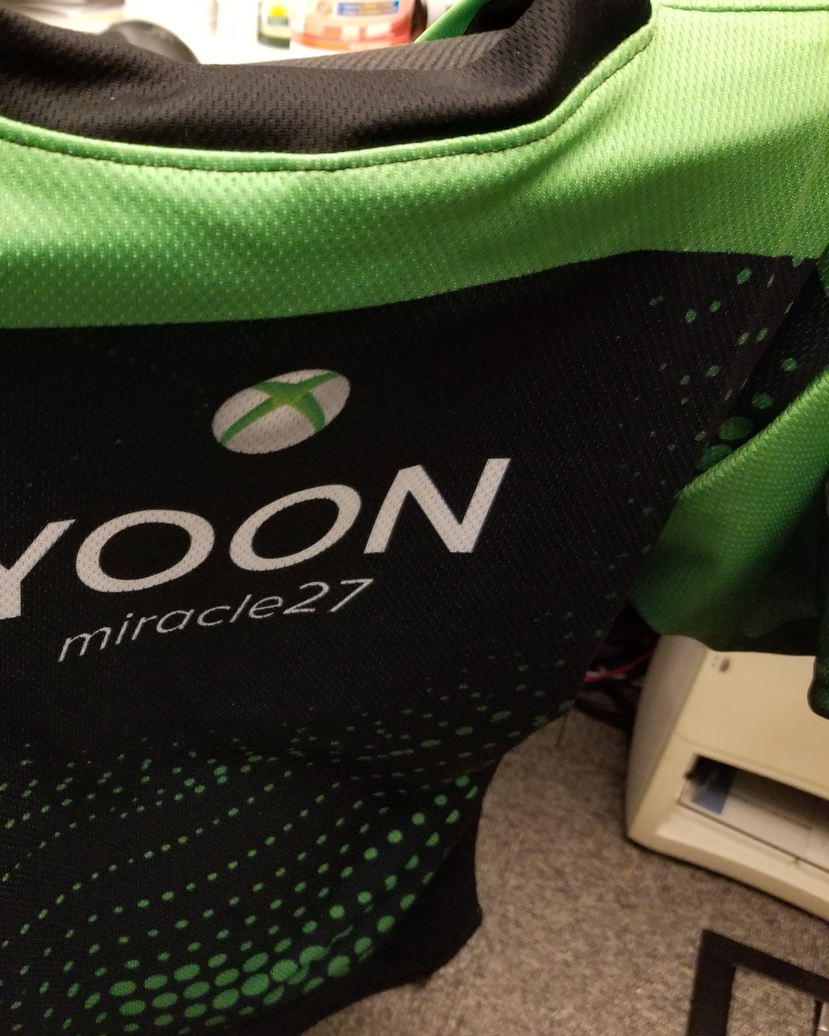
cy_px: 519
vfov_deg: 52.8
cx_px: 136
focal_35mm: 34
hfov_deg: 41.0
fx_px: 1043
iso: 500
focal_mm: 4.25
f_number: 1.7
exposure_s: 1/10
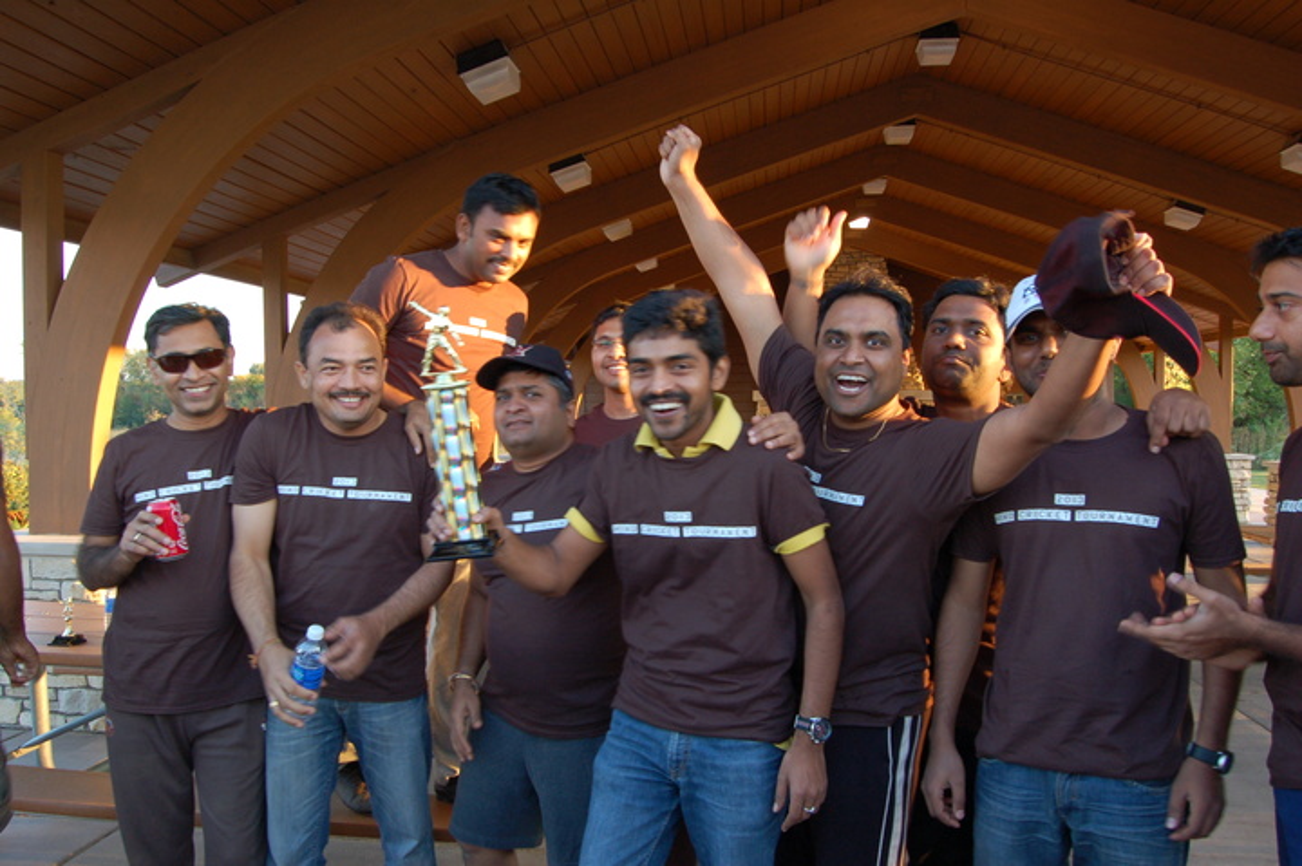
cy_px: 433
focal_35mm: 27
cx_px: 651
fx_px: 976
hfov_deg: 67.4
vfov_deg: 47.9
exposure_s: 1/30
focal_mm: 18
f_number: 8
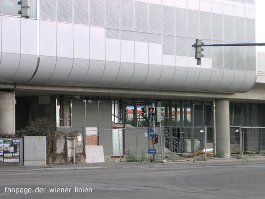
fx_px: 850
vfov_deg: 13.4
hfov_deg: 17.7
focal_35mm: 111
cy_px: 100
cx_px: 132
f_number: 4.8
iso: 100
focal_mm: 16.8
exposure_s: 1/103
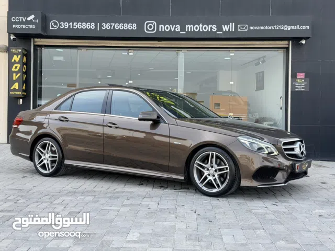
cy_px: 126
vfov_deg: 30.3
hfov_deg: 39.7
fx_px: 465
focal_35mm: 48
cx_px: 168
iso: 64
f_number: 1.78
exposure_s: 1/1307
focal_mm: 6.76
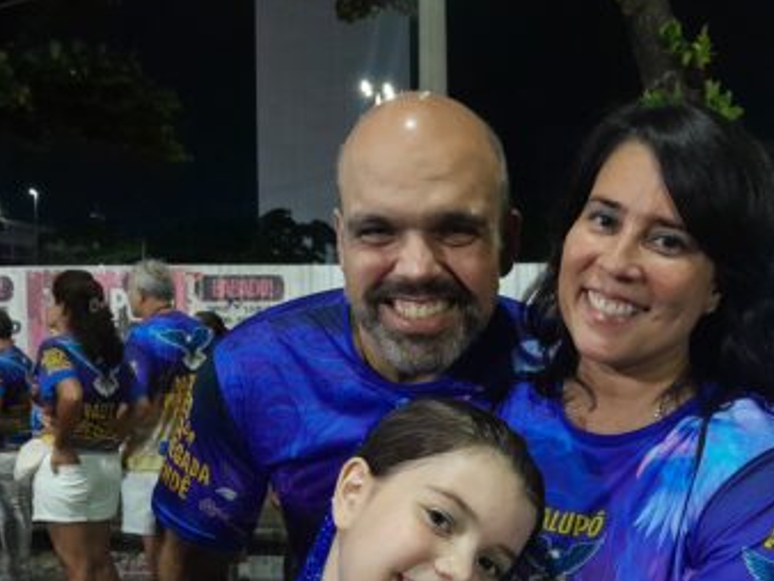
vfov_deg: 34.8
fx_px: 917
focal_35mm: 41
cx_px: 514
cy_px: 400
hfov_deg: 45.1
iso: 400
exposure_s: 1/40
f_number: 1.8
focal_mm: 3.98
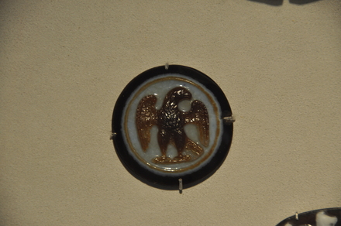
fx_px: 2837
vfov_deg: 4.6
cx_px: 170
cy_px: 113
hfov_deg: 6.9
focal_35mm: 300
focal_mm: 200
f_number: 5.6
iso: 500
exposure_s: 1/25
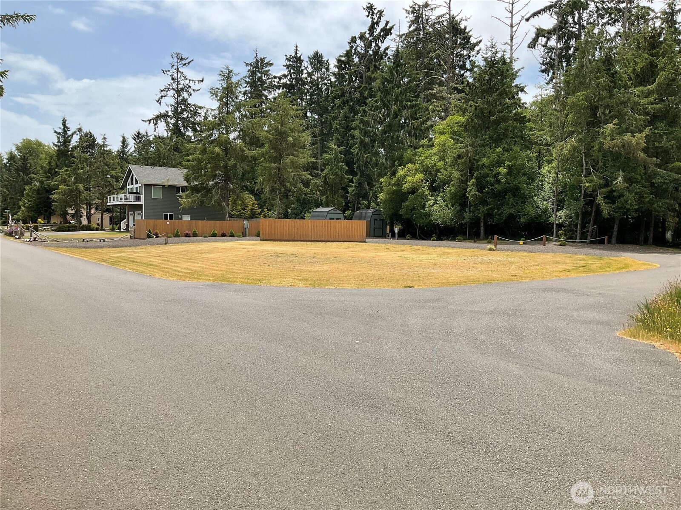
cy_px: 255
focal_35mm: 29
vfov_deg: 48.2
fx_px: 571
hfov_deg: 61.7
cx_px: 340
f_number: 1.8
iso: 25
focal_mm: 3
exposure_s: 1/1912
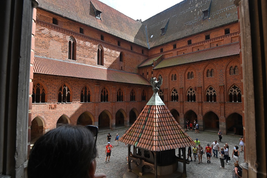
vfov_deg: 67.4
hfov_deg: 90.0
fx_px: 133
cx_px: 134
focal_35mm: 18
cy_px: 89
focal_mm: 12
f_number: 5.6
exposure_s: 1/250
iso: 110
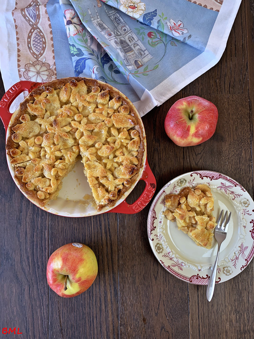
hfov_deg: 53.1
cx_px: 127
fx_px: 254
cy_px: 170
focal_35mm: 26
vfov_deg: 67.3
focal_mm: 4.25
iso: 64
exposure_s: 1/121
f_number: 1.8
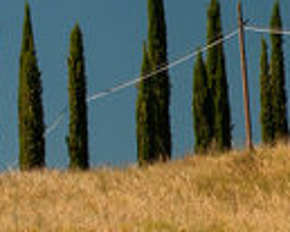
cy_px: -149
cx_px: -362
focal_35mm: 458
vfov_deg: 3.4
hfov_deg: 4.2
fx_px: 3928
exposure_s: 1/30
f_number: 20
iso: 200
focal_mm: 70
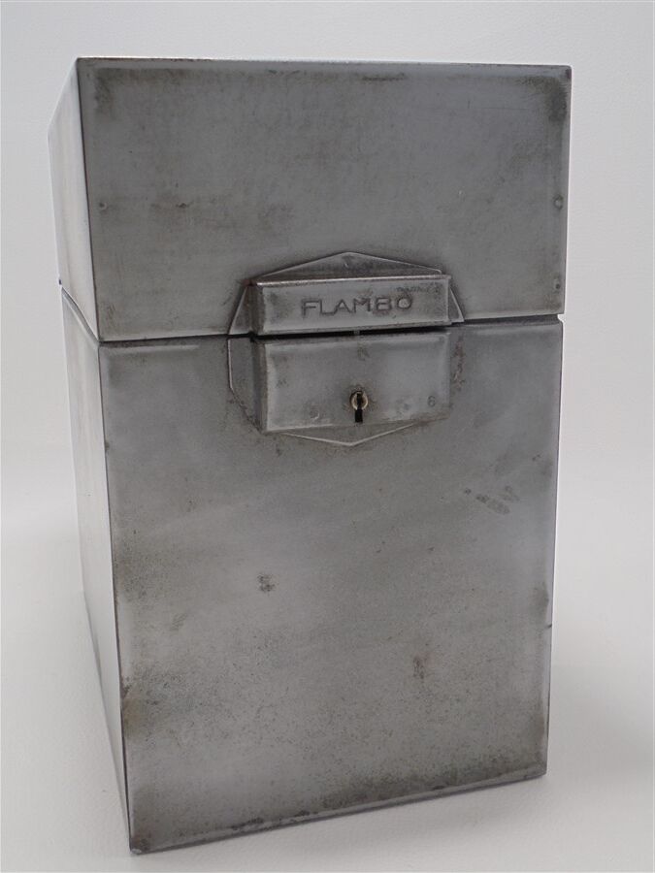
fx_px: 959
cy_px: 436
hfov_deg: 37.7
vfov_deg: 49.0
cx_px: 328
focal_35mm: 38
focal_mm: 6.9
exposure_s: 1/30
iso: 100
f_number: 4.2
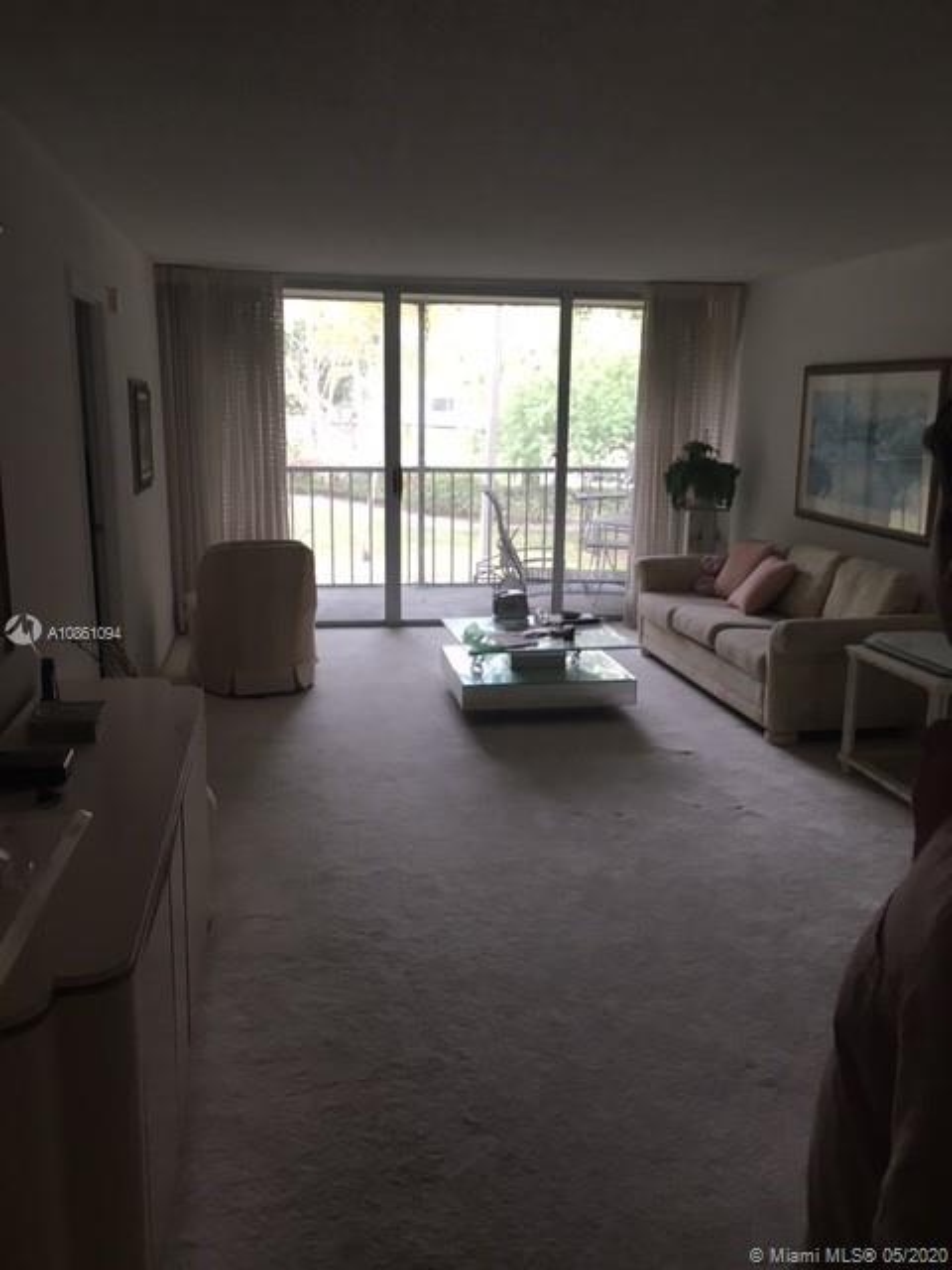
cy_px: 635
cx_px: 476
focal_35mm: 29
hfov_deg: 48.2
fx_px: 1063
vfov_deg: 61.7
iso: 50
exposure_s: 1/30
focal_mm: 4.15
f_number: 2.2
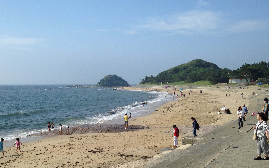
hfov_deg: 43.2
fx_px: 337
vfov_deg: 28.0
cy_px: 86
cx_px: 101
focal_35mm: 46
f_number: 2.4
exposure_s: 1/2008
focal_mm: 4.12
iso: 50
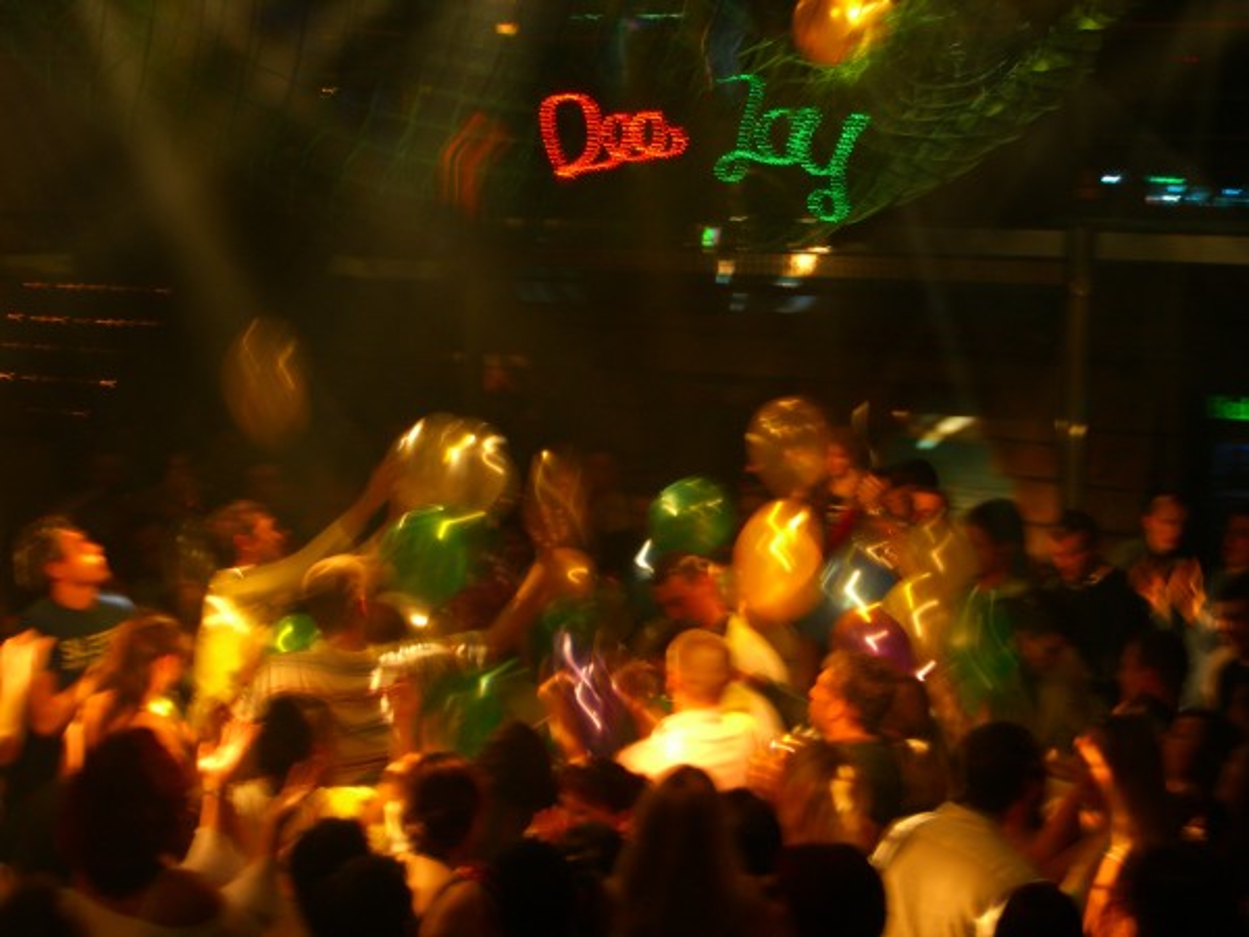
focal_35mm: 68
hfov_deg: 28.6
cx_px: 624
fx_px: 2454
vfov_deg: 21.6
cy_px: 468
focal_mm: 14.2
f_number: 4
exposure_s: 1/8
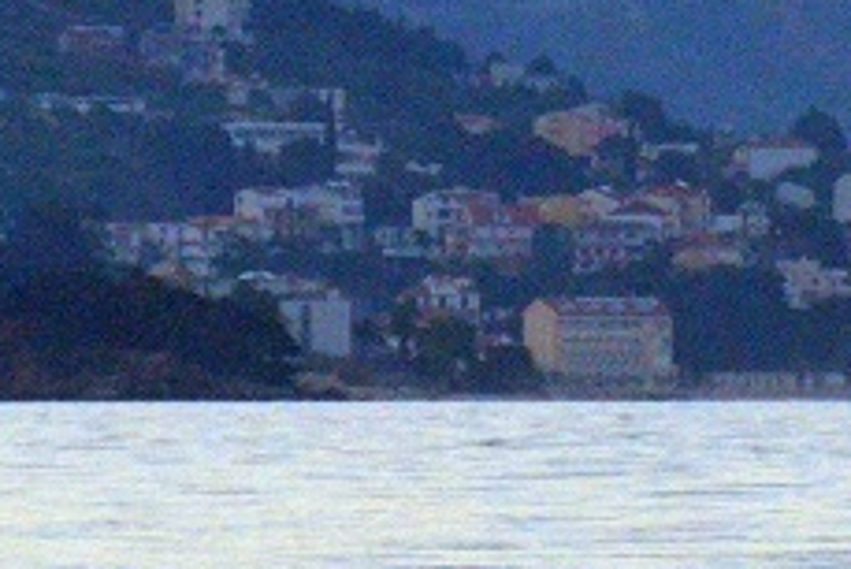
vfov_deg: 0.8
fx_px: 41724
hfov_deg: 1.2
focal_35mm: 1764
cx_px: 927
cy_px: 61
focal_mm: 270
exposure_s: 1/8000
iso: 2000
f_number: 6.3
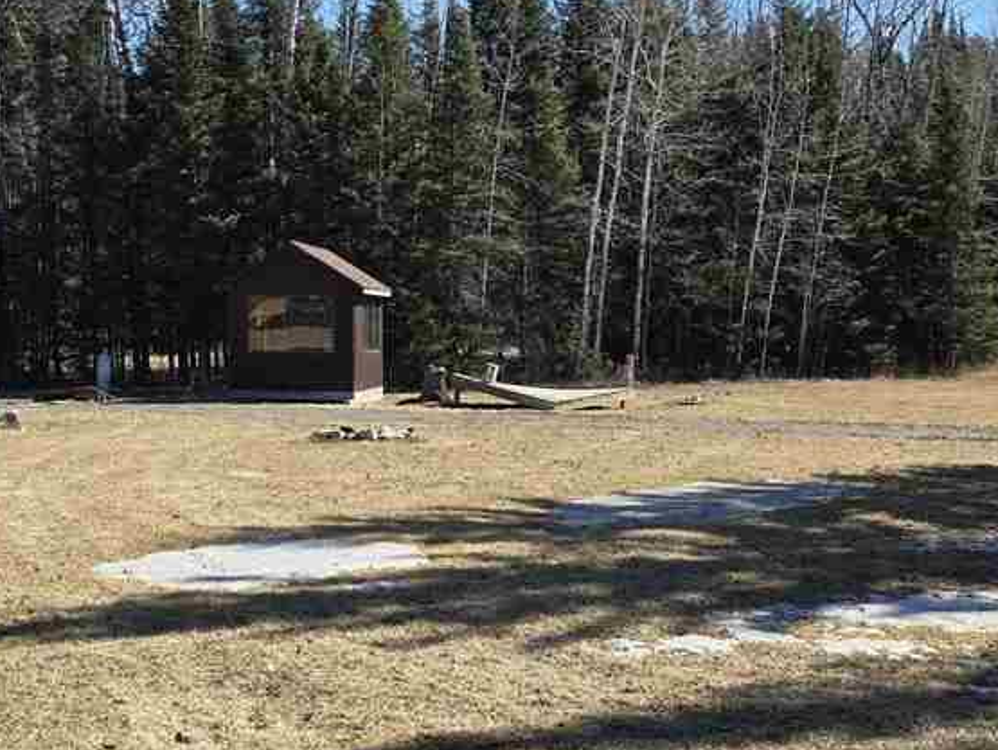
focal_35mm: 53
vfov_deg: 27.4
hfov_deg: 35.5
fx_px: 1529
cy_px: 266
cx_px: 266
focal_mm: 6.3
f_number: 1.7
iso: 12
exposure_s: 1/538
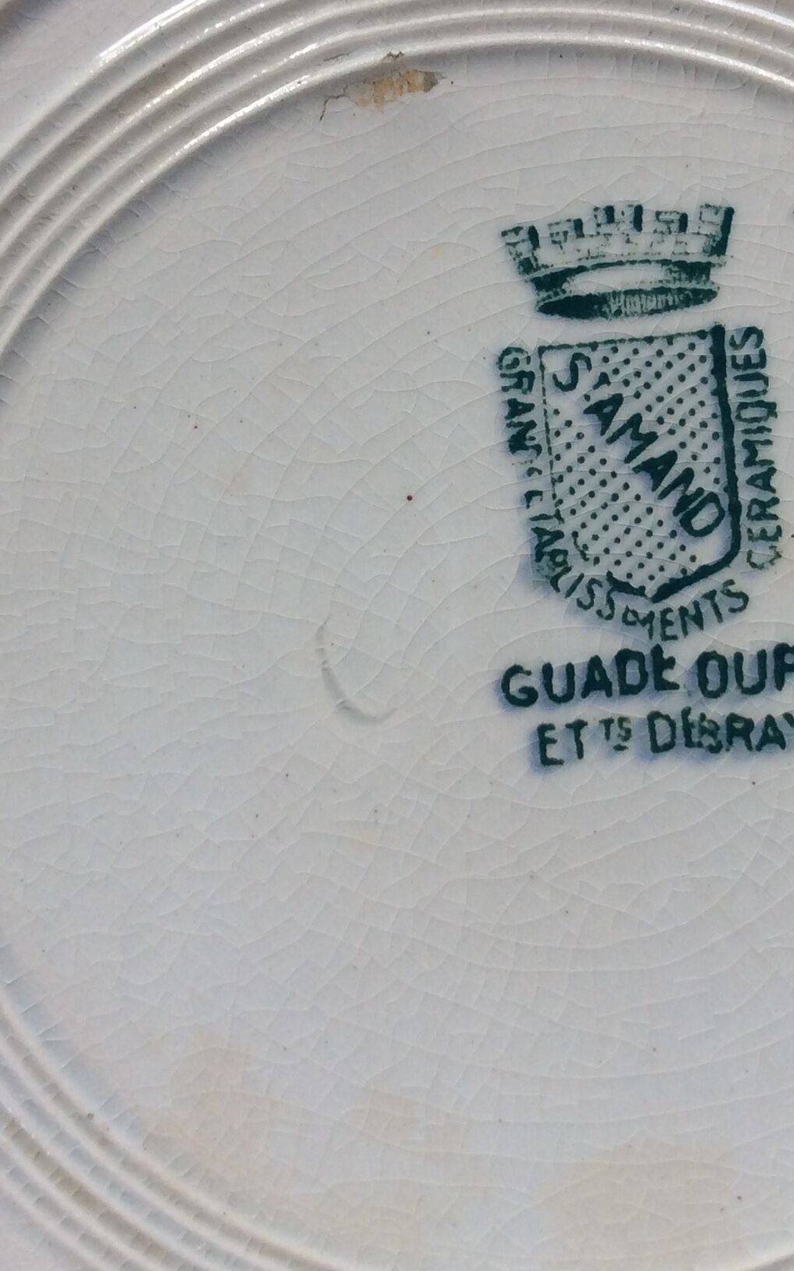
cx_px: 537
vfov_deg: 37.5
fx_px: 1870
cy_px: 546
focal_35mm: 54
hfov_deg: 23.8
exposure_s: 1/164
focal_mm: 3.3
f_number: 2.4
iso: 32
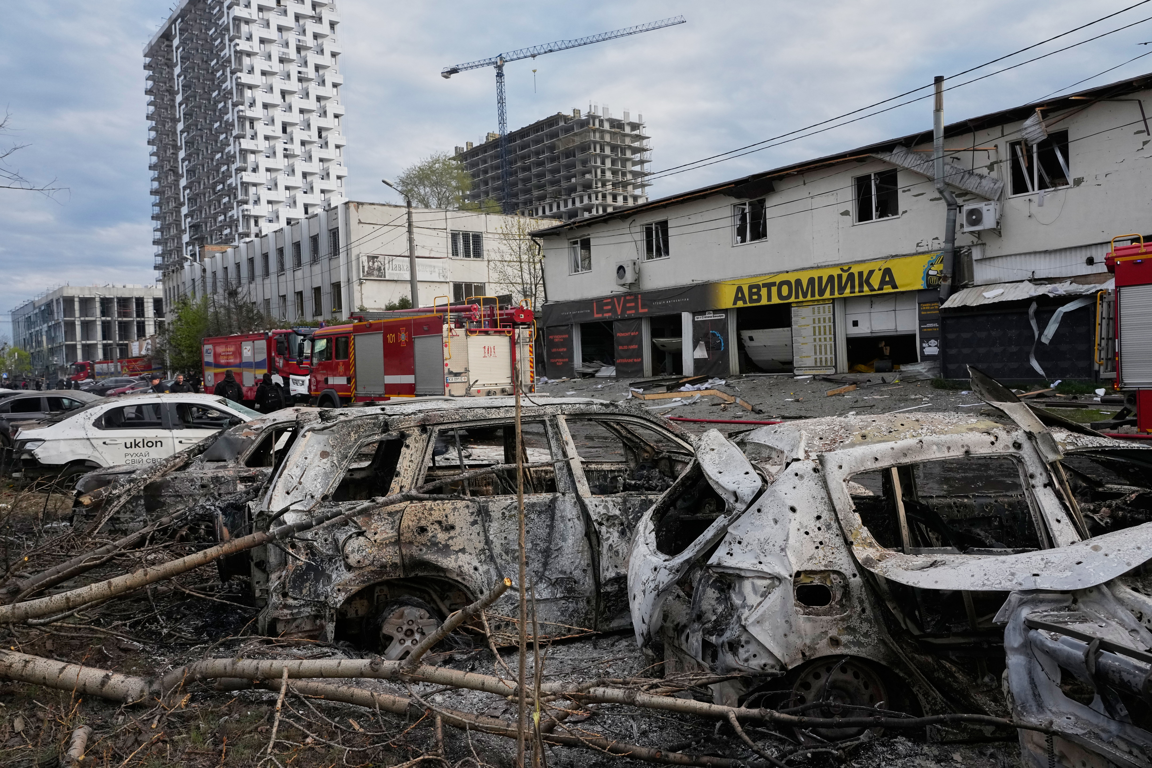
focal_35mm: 27
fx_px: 864
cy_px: 384
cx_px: 576
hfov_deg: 67.4
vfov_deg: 47.9
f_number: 10
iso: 1600
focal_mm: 27
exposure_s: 1/800
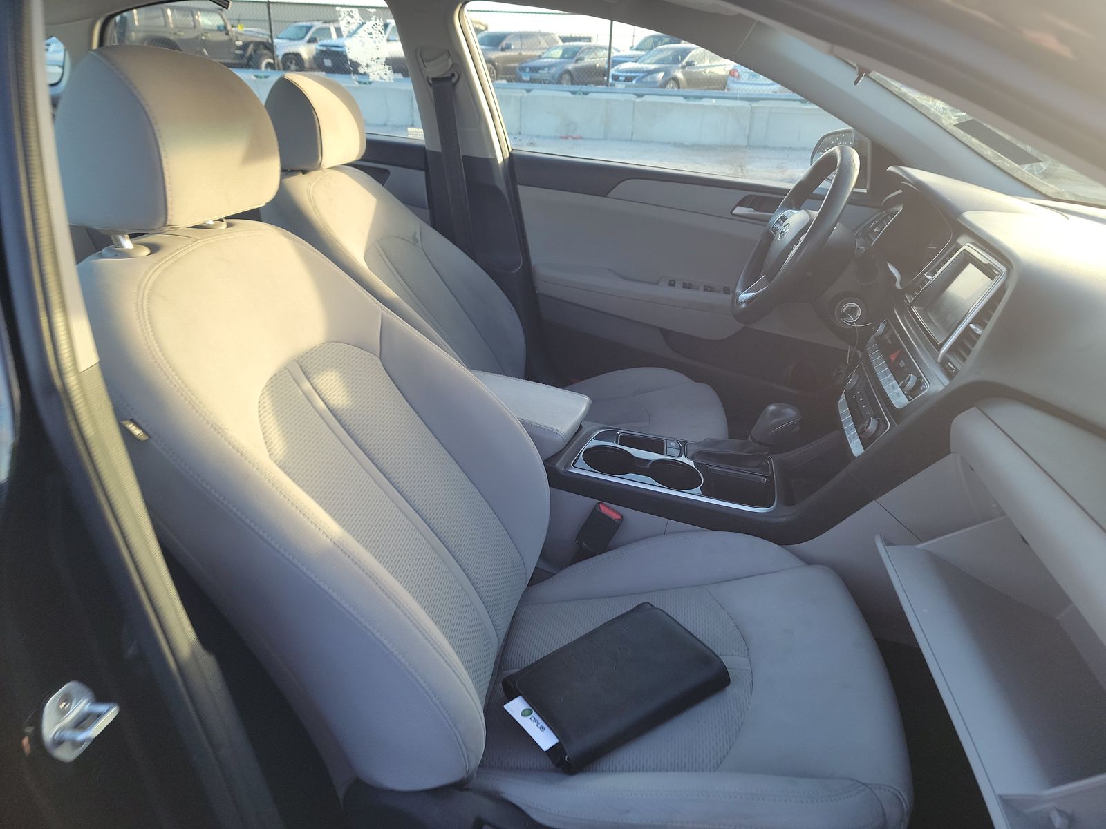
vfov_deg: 56.8
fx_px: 767
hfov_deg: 71.6
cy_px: 414
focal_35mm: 24
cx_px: 553
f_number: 1.8
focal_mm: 6.7
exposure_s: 1/59
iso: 56
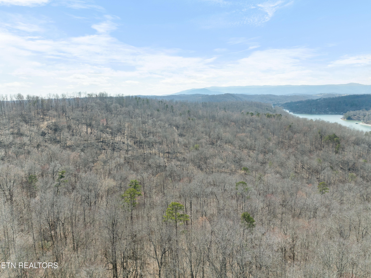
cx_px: 186
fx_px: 257
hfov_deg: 71.6
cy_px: 139
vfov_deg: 56.8
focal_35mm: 24
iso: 250
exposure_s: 1/400
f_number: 2.8
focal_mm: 12.29
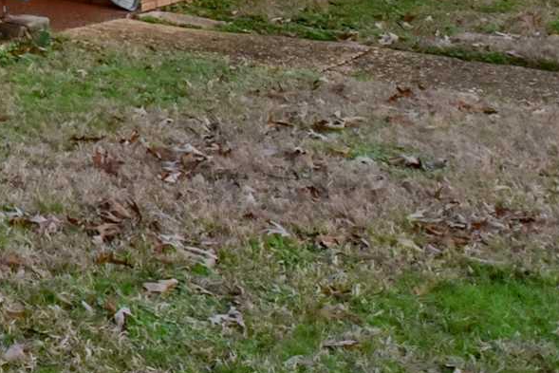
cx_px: -522
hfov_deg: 18.9
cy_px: -191
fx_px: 1134
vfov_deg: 16.9
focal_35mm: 73
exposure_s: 1/80
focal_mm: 14
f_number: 22
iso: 1000
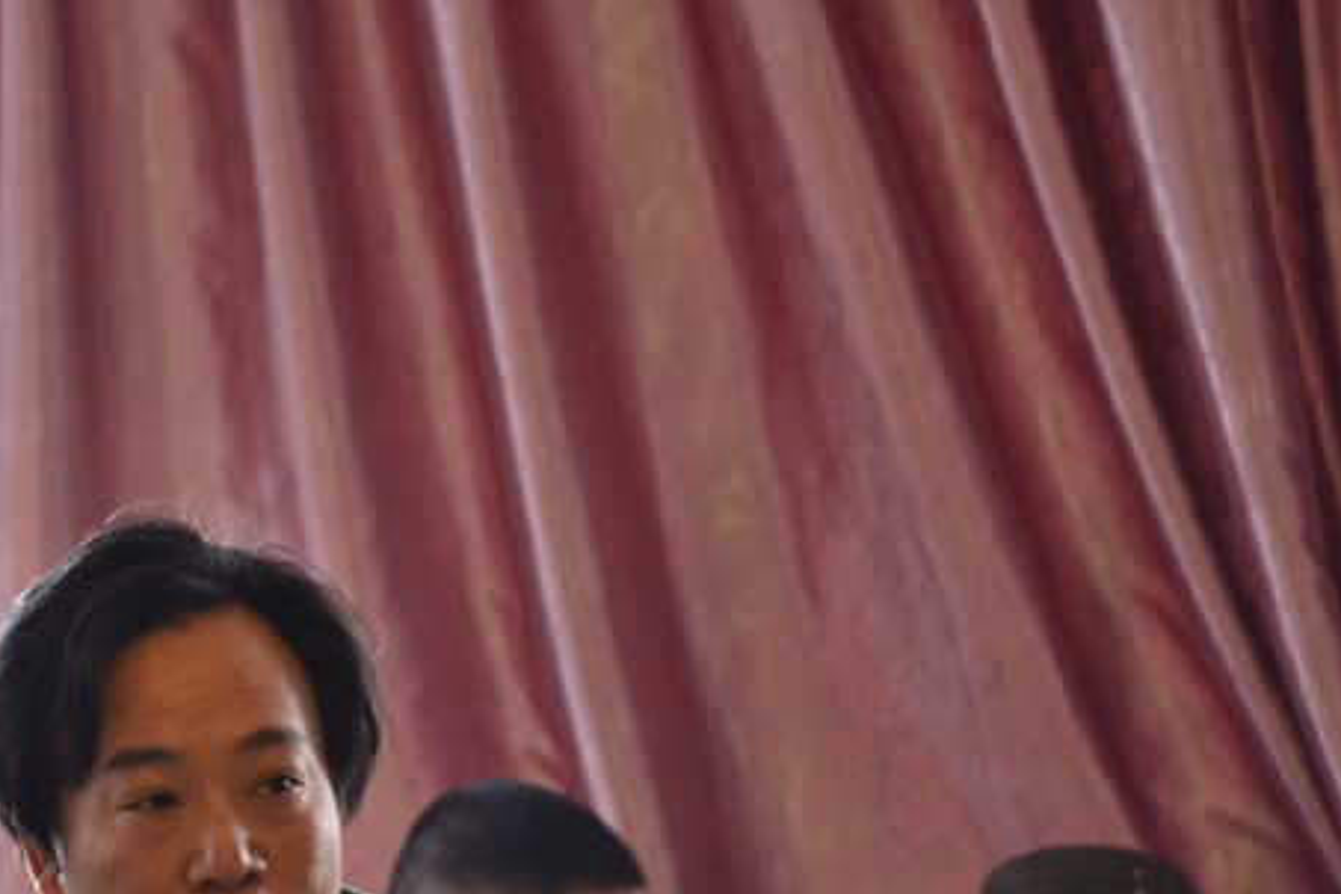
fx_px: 11621
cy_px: 761
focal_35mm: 312
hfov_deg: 6.6
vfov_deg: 4.4
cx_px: 216
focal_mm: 105
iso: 400
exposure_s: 1/30
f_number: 5.6
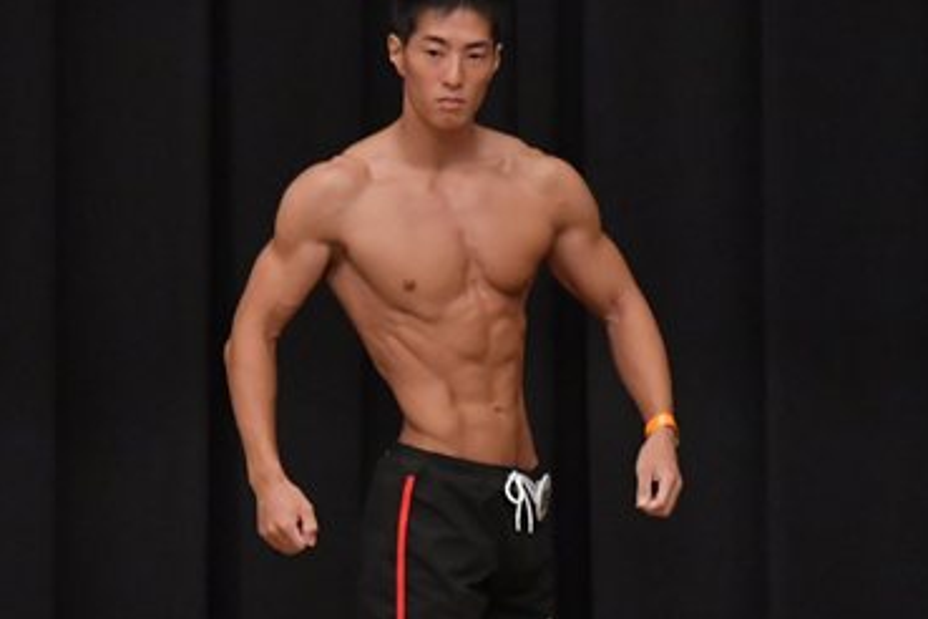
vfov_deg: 2.6
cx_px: 487
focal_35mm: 535
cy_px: 526
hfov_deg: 3.9
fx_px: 13790
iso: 6400
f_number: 5.6
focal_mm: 170
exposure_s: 1/400
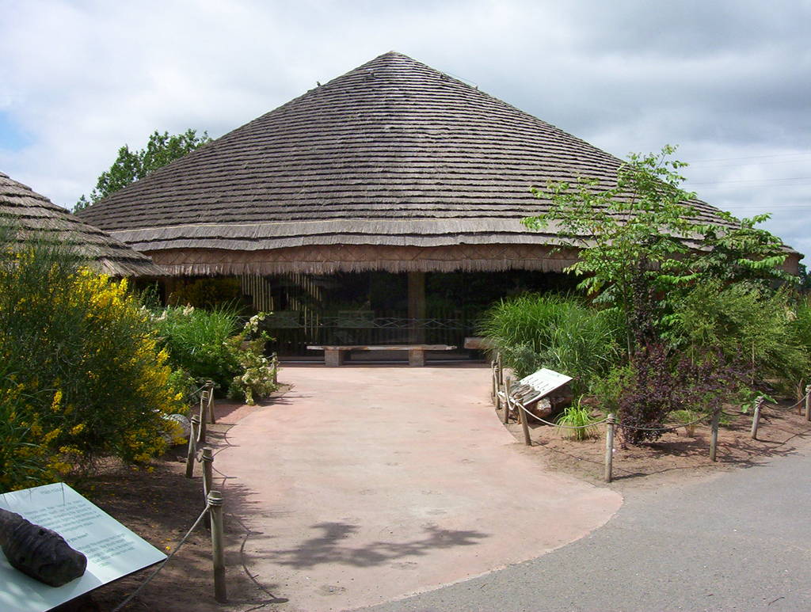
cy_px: 306
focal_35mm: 43
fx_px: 1010
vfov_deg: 33.7
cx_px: 406
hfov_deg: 43.8
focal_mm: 5.77
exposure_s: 1/820
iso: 100
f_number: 5.17
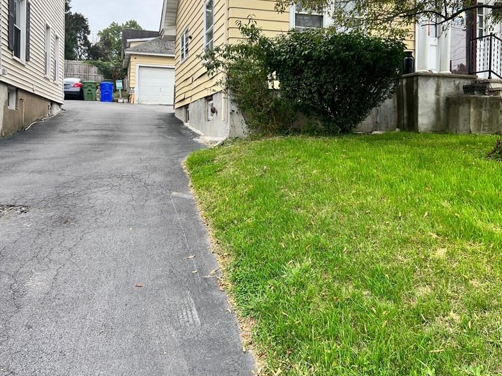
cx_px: 260
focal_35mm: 34
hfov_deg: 54.0
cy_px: 132
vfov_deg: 41.4
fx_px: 493
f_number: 1.5
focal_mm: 5.7
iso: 50
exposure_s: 1/182
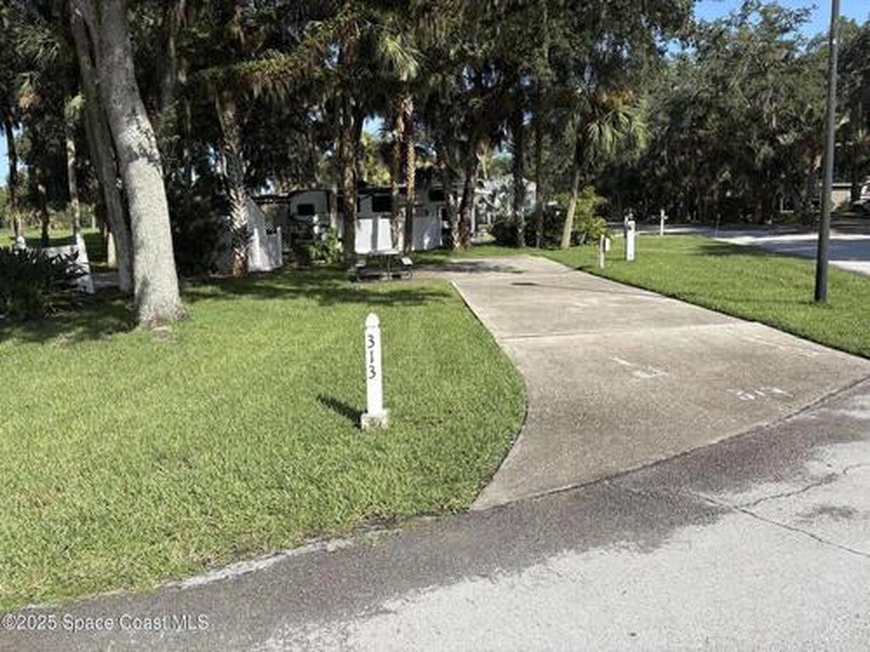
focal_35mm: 26
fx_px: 653
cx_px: 435
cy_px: 326
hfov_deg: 67.3
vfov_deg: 53.1
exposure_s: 1/2639
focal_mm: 5.96
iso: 50
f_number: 1.6
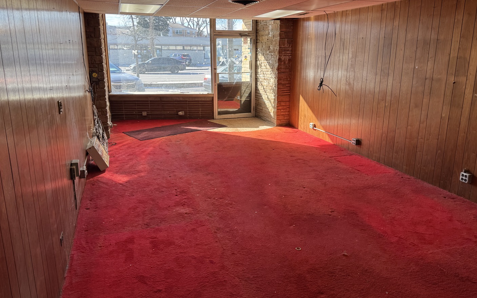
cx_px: 239
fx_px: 338
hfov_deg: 70.4
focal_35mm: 26
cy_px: 130
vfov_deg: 47.5
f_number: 1.78
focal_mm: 6.76
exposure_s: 1/331
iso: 80
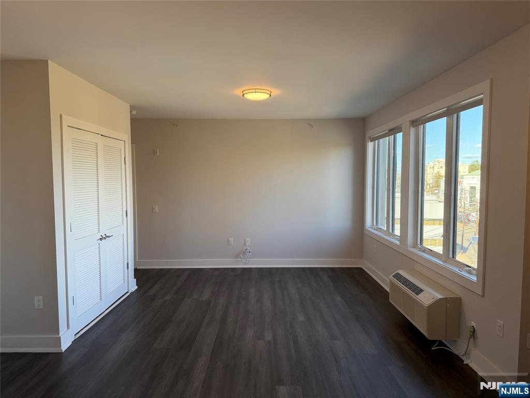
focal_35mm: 24
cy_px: 199
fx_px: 367
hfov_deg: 71.6
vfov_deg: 56.8
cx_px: 265
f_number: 1.78
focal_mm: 6.76
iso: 160
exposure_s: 1/215
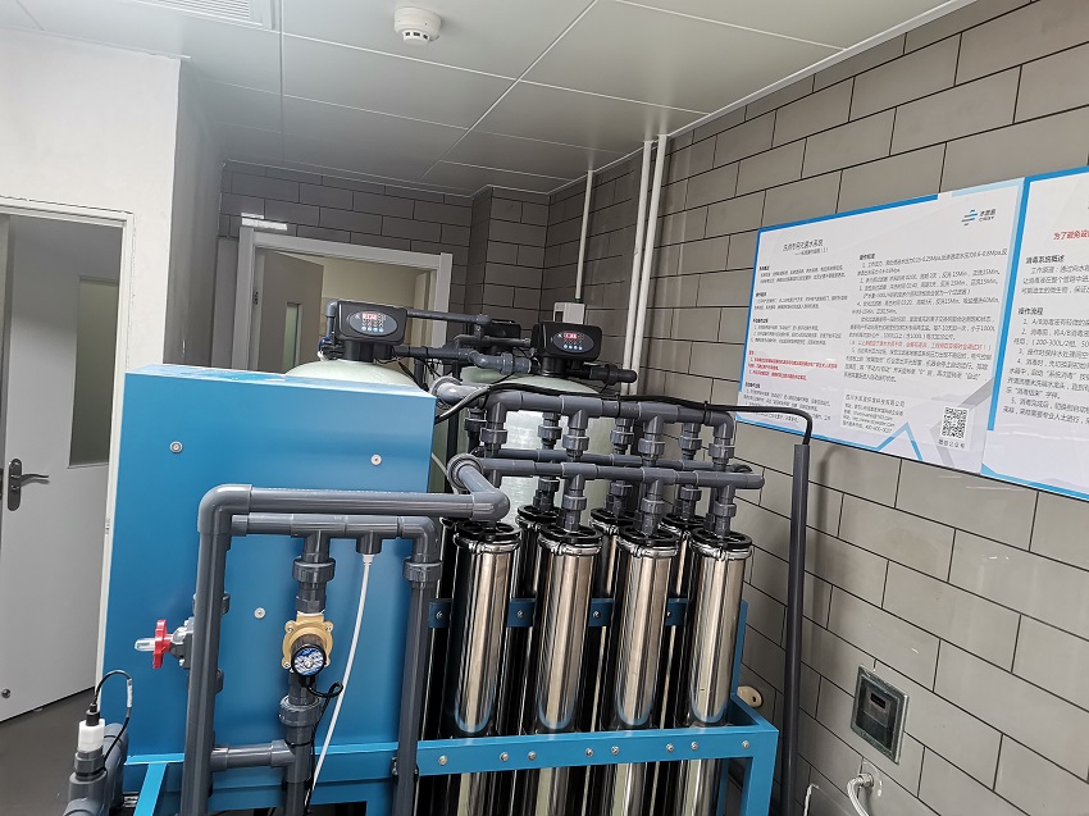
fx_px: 818
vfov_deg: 53.0
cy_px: 408
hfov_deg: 67.3
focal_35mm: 26
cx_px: 544
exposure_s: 1/60
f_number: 1.8
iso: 320
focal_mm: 4.75
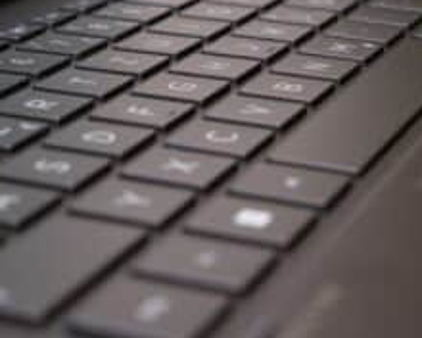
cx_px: 144
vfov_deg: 13.0
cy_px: 104
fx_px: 1474
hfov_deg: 16.3
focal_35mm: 118
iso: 1600
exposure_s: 1/20
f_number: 8
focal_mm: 47
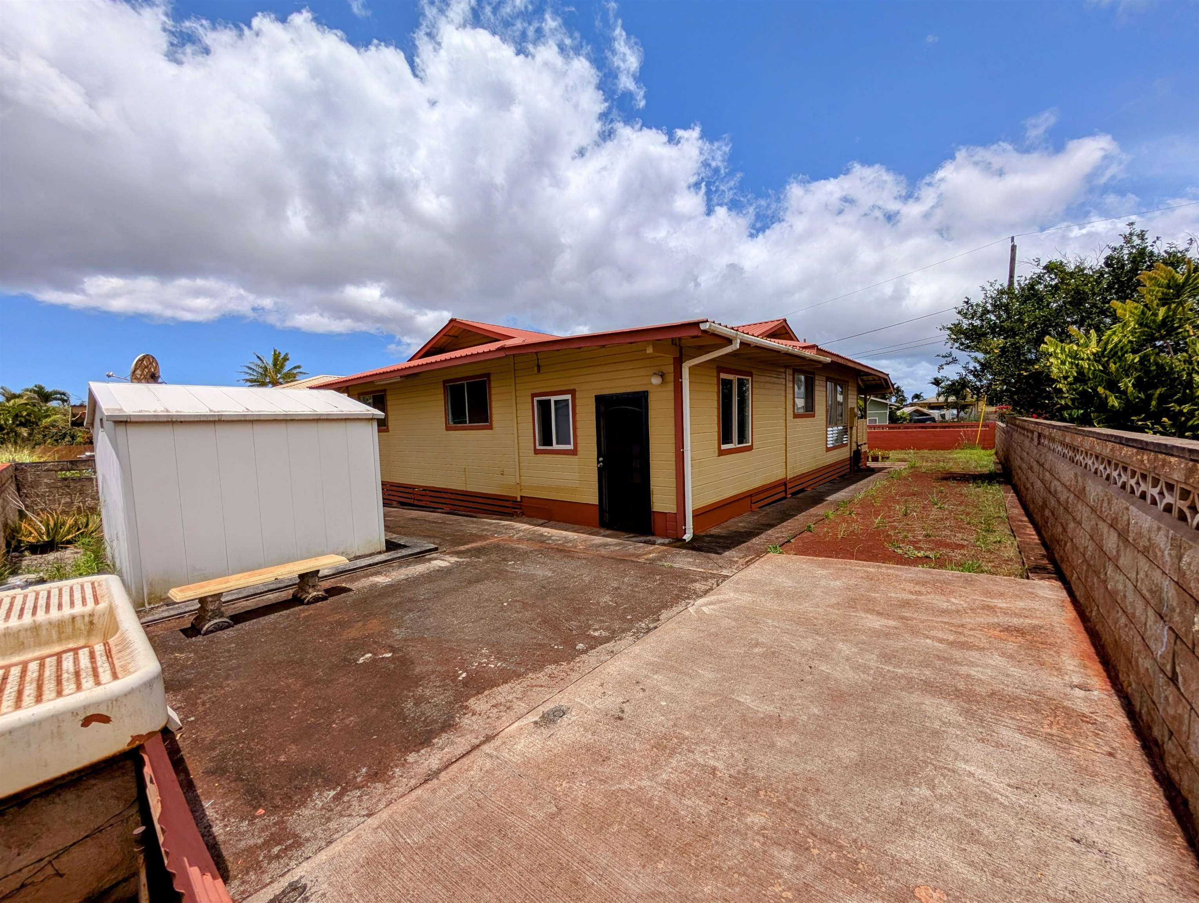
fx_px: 416
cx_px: 600
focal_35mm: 12
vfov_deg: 94.6
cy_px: 452
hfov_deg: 110.5
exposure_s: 1/5848
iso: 56
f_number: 1.7
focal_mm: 2.02
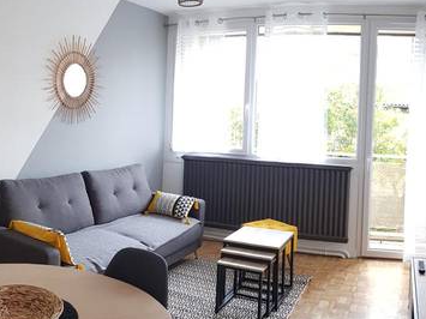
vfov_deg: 32.9
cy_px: 161
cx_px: 142
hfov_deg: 42.4
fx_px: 541
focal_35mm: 44
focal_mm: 4.2
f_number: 1.7
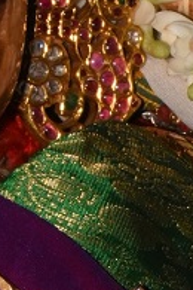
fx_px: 6803
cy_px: -232
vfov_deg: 2.4
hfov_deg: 1.6
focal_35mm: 846
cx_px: -128
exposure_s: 1/125
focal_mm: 122
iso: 1600
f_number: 22
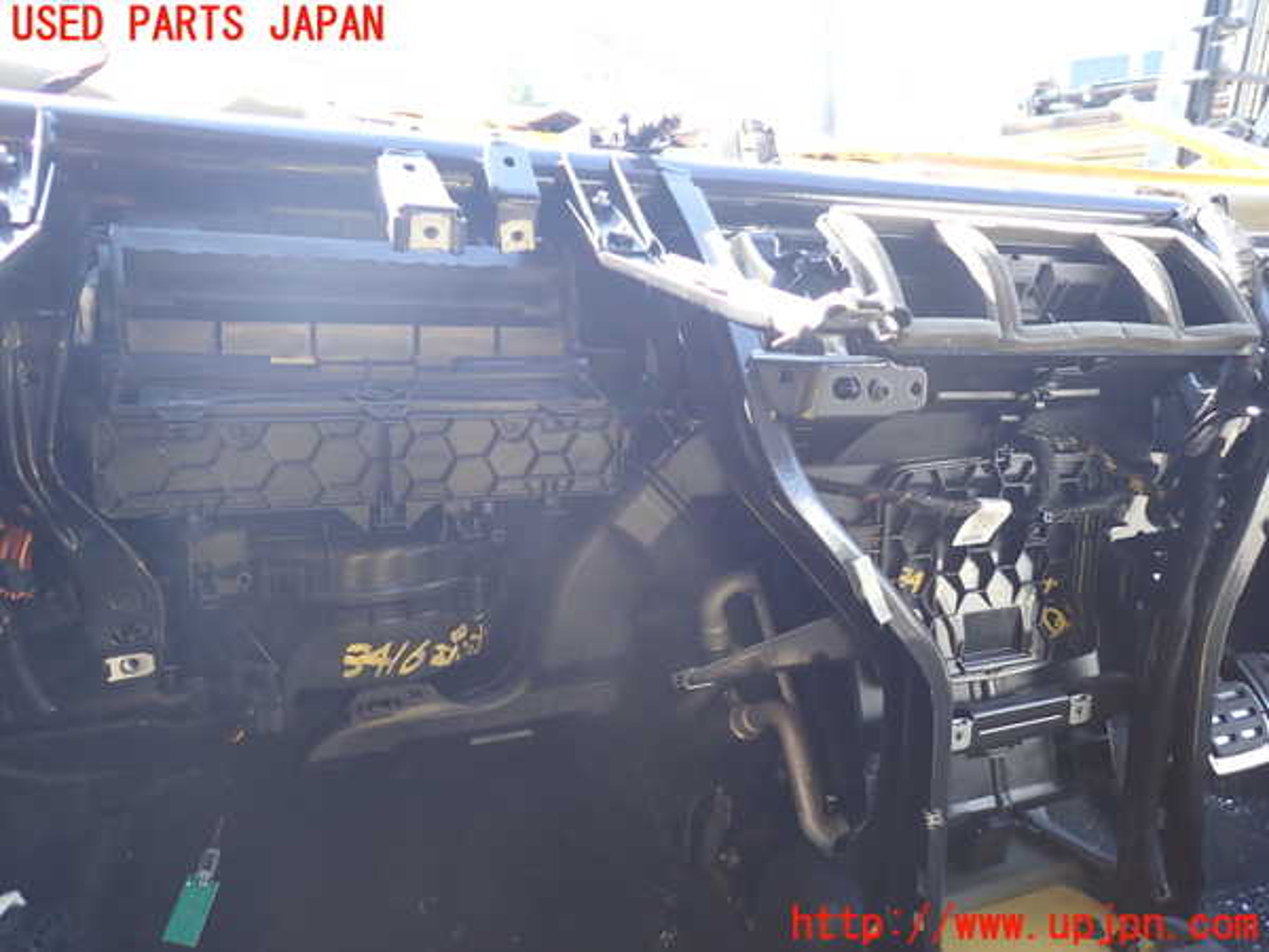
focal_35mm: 25
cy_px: 476
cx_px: 634
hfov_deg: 69.4
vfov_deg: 54.9
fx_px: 916
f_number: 2
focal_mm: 4.5
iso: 100
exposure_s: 1/100
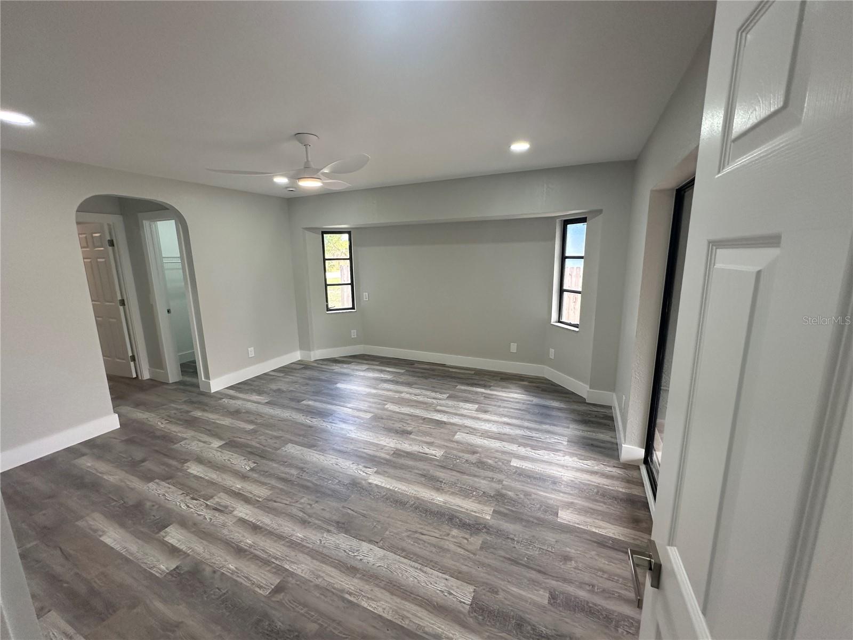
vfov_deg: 85.7
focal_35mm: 14
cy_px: 320
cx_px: 426
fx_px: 345
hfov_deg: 102.1
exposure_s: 1/120
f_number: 2.2
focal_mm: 2.22
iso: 160
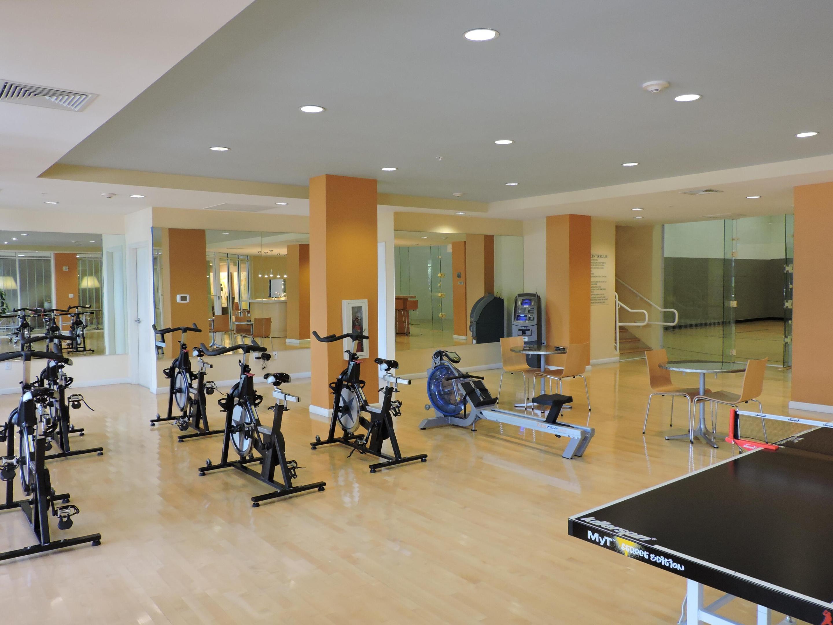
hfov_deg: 63.4
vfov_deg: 49.7
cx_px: 416
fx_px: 674
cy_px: 312
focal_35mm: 28
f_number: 3.1
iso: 400
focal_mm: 5
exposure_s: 1/30
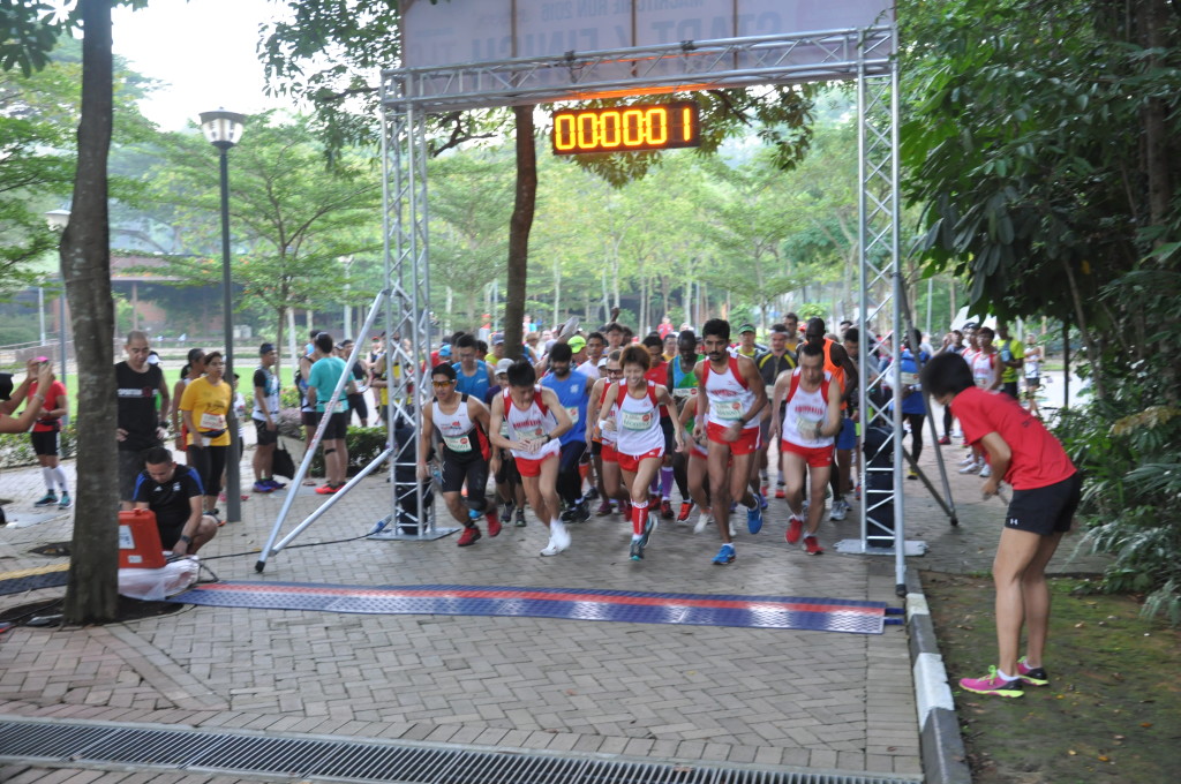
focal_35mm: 38
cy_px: 392
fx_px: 1229
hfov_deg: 51.3
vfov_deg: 35.4
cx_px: 590
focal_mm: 25
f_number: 4
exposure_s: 1/30
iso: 800
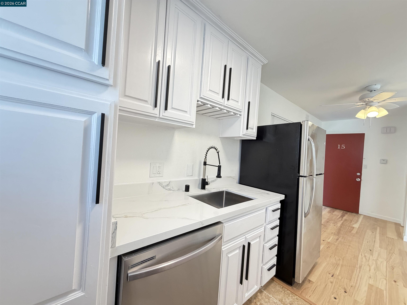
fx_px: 165
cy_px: 152
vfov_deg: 85.7
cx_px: 204
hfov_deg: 102.1
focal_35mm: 14
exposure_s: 1/60
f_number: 2.2
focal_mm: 2.22
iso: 500
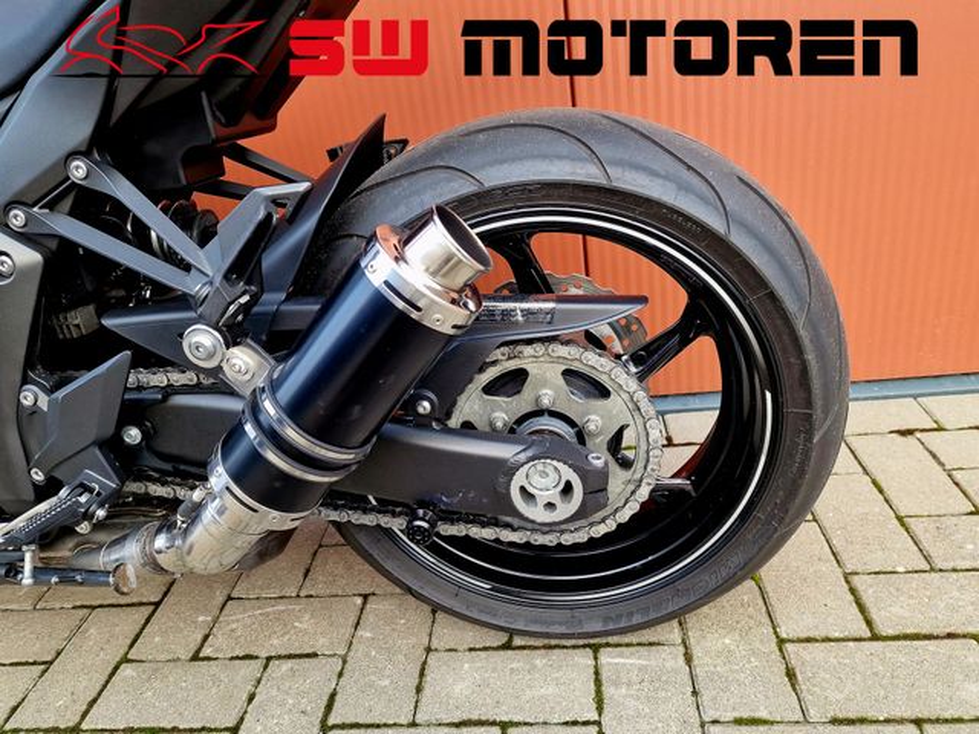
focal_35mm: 23
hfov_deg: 73.9
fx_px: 650
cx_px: 490
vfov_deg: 58.9
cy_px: 367
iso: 50
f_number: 1.8
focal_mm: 6.4
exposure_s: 1/185
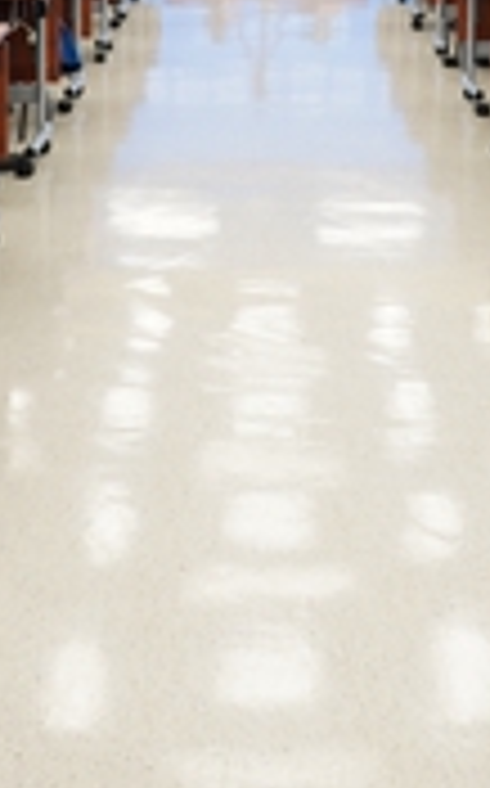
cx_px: 333
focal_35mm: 84
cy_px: -32
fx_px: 1799
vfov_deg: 23.5
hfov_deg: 15.5
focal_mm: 24
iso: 2000
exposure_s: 1/160
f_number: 5.6
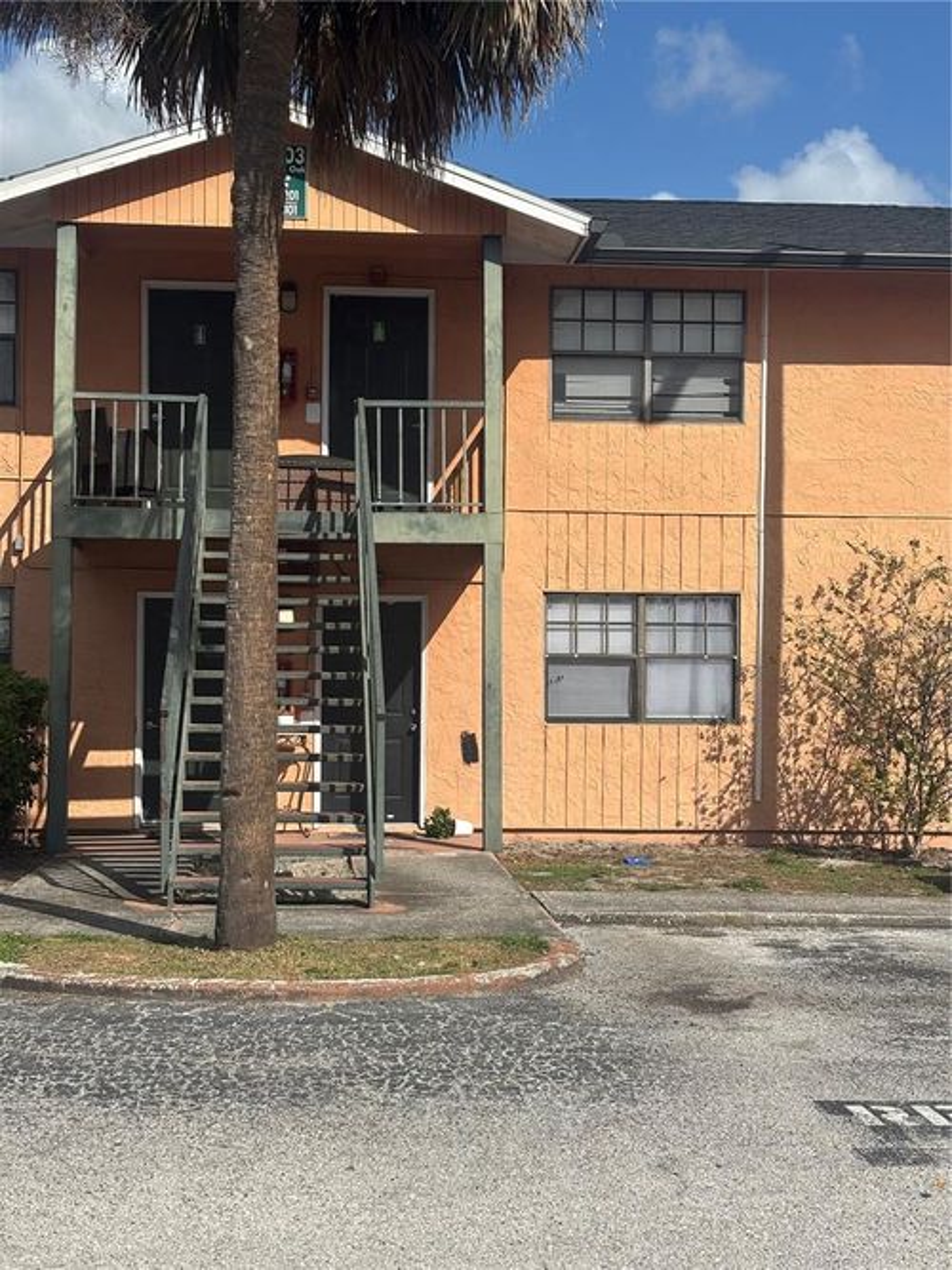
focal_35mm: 52
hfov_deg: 28.0
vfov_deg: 36.8
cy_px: 635
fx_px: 1907
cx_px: 476
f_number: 1.6
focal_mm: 5.96
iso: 32
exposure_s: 1/3663
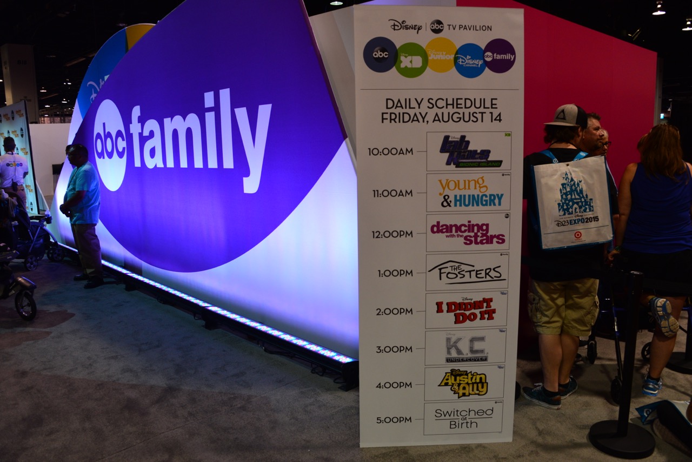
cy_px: 231
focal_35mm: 28
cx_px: 346
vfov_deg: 46.4
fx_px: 538
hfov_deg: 65.5
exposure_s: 1/160
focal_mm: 28
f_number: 6.3
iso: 1250
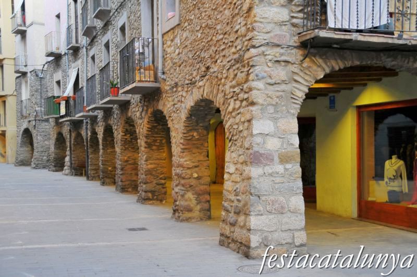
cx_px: 208
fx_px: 555
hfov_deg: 41.2
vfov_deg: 28.0
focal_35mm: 48
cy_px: 138
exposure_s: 1/10
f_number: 4.2
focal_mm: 32
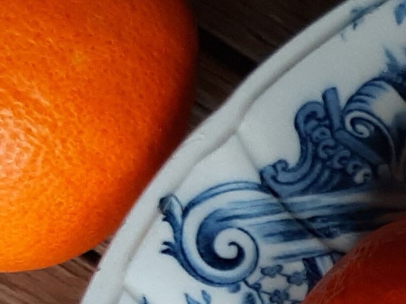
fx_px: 1501
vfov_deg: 10.7
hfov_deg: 14.0
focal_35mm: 128
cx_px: 689
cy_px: 573
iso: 80
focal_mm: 3.93
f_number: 1.7
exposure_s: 1/100
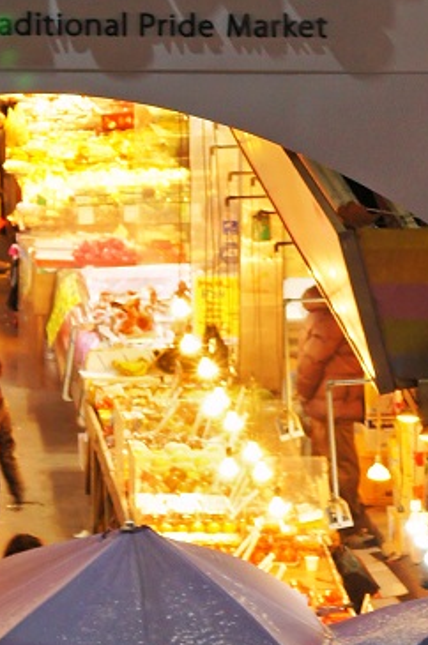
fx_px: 8574
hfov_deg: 2.9
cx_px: 110
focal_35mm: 479
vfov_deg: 4.3
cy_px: 173
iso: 200
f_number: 5.6
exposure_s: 1/13
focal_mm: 90
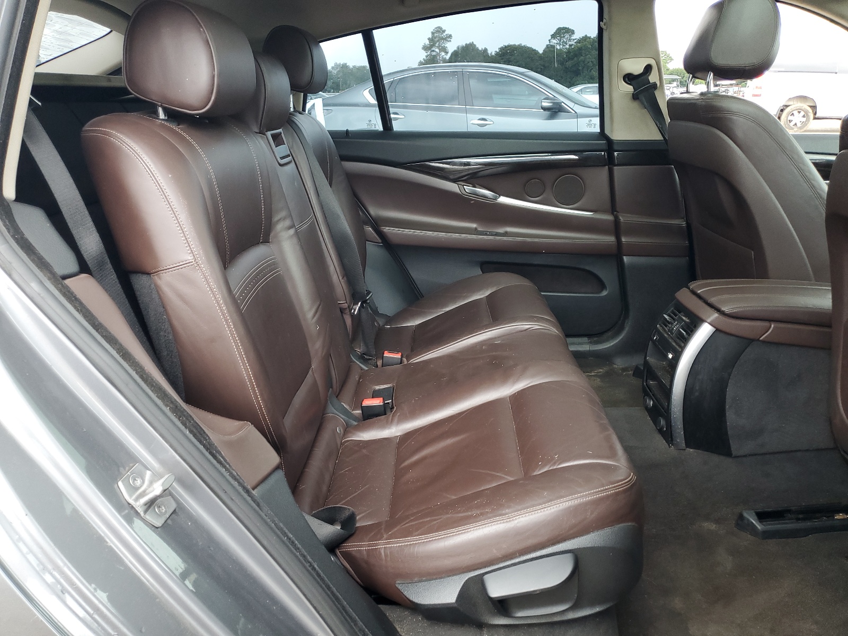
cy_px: 318
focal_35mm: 26
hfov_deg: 67.3
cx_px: 424
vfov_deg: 53.1
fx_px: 637
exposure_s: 1/60.2
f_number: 1.5
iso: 77
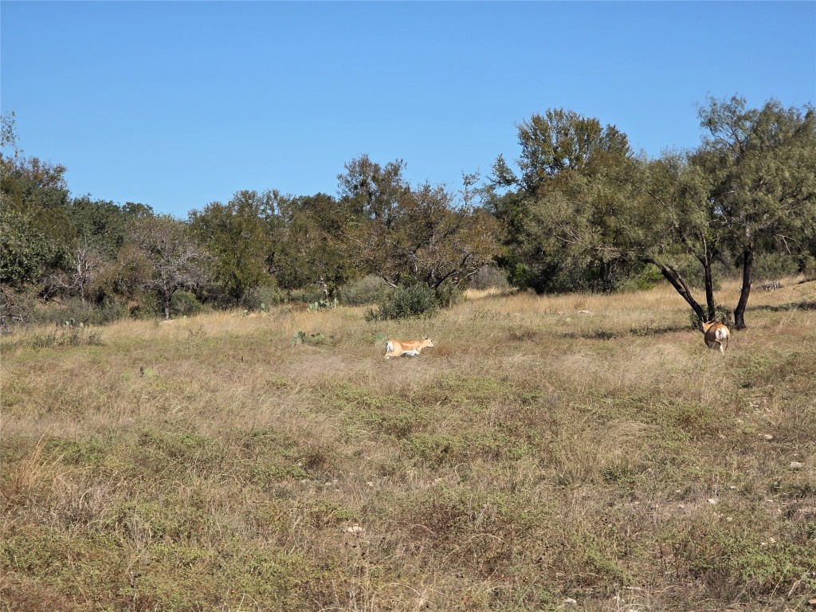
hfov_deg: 17.1
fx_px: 2711
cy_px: 306
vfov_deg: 12.9
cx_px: 408
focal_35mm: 115
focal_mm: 18.6
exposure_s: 1/1879
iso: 64
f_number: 3.4
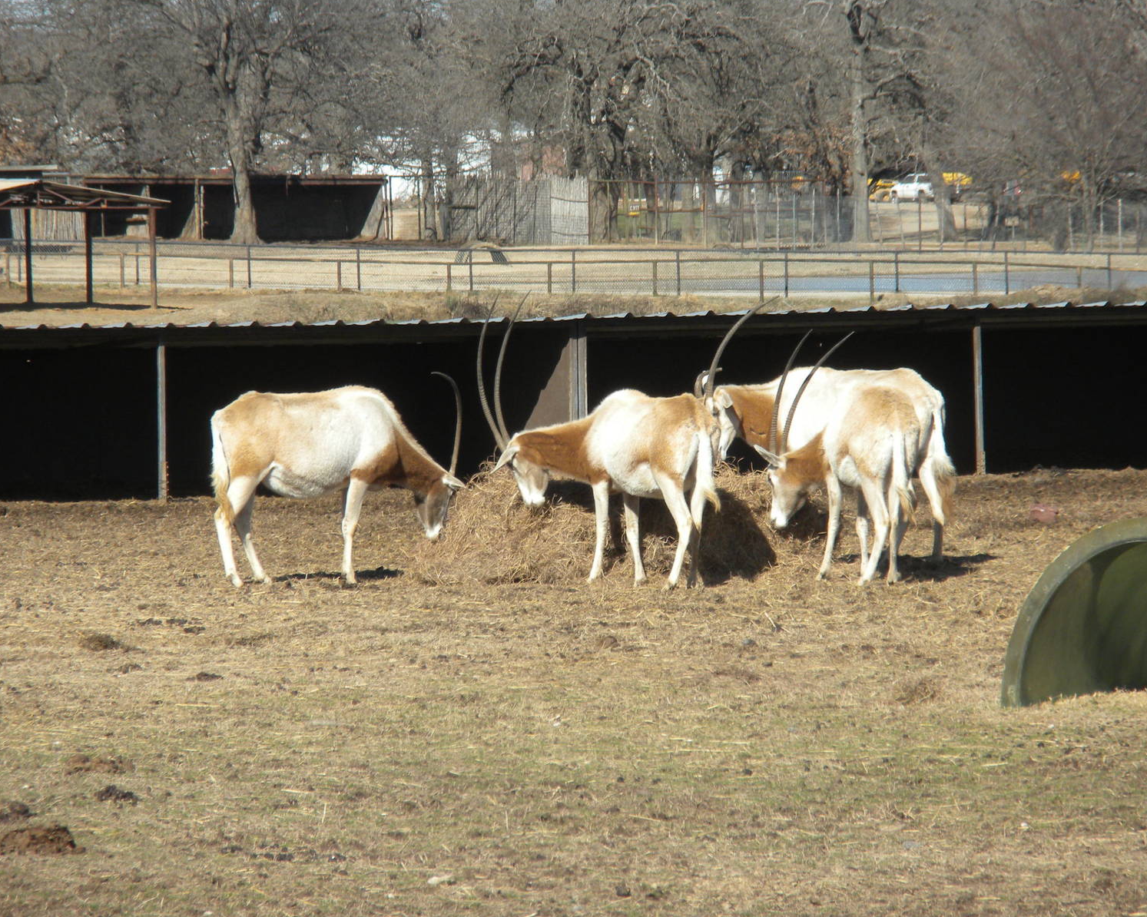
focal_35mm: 272
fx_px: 9232
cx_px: 612
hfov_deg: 7.1
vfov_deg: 5.7
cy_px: 458
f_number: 5.3
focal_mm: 46.2
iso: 80
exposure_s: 1/493
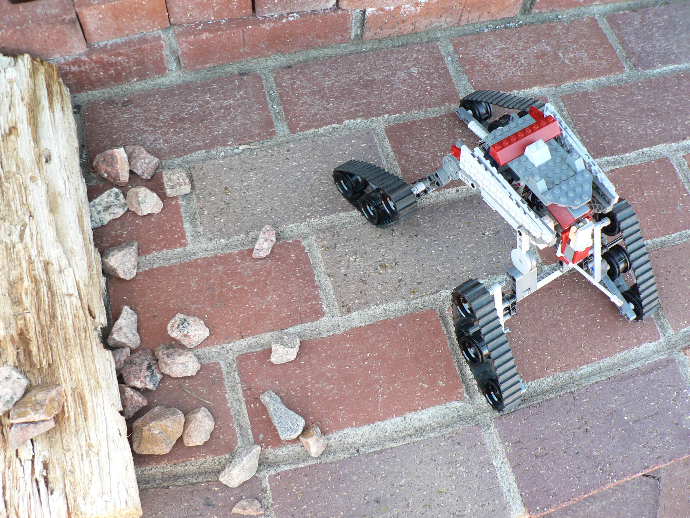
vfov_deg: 39.7
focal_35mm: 36
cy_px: 259
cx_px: 345
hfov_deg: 51.4
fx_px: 718
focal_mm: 6
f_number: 2.8
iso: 80
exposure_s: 1/30
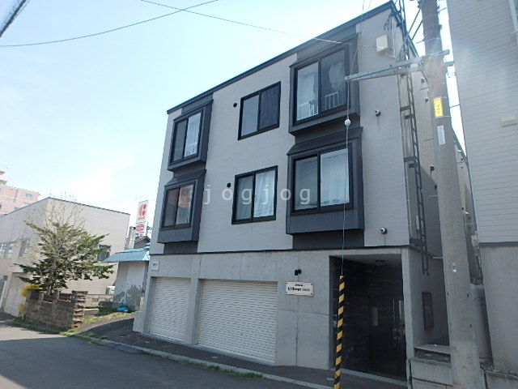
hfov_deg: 79.0
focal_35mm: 21
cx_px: 259
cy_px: 194
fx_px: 314
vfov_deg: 63.4
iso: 125
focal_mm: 3.7
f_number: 3.5
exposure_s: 1/640
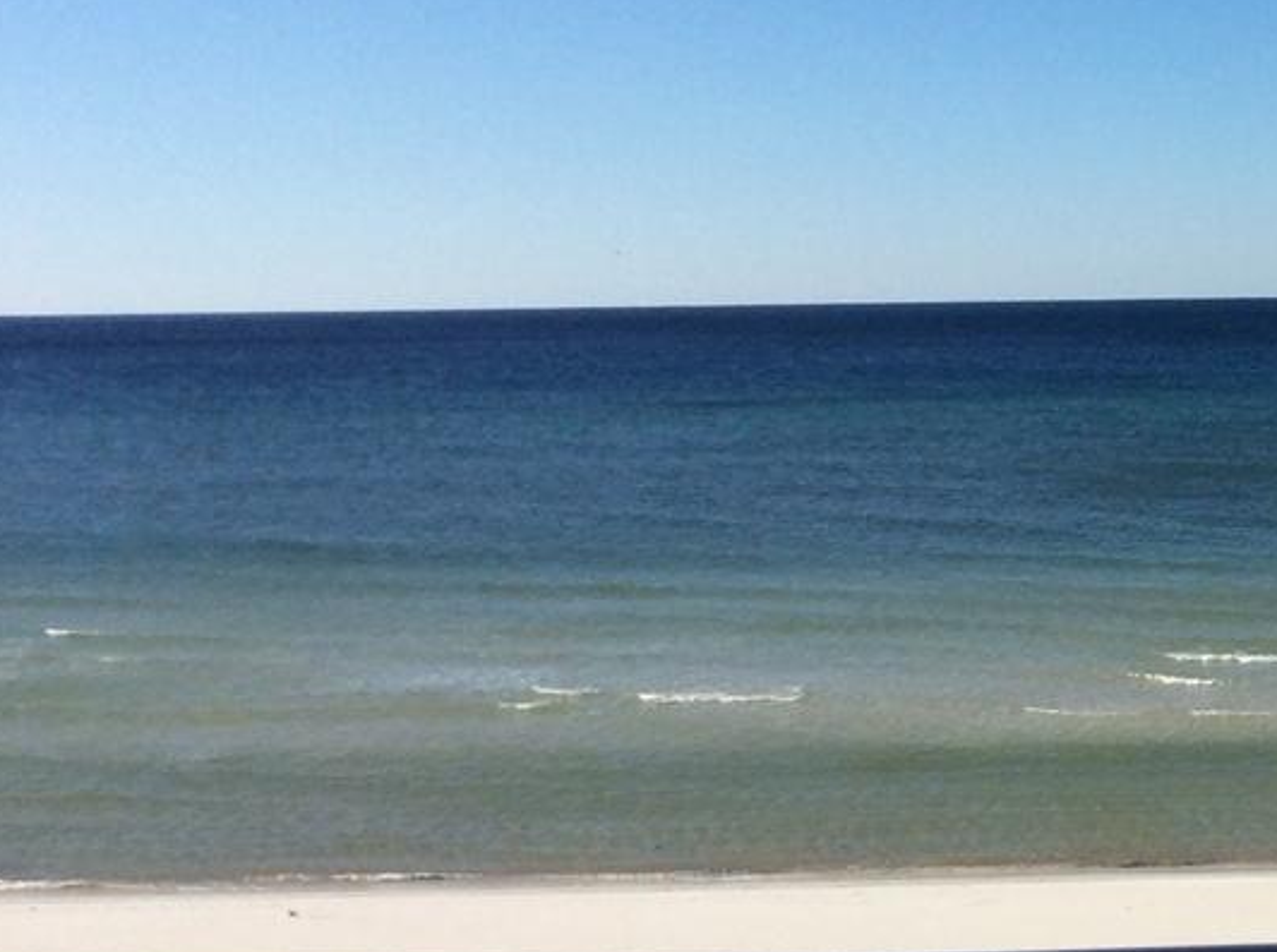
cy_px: 187
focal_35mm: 78
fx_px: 2872
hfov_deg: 23.0
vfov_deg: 18.7
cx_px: 1539
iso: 32
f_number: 2.4
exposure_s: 1/937
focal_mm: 3.3
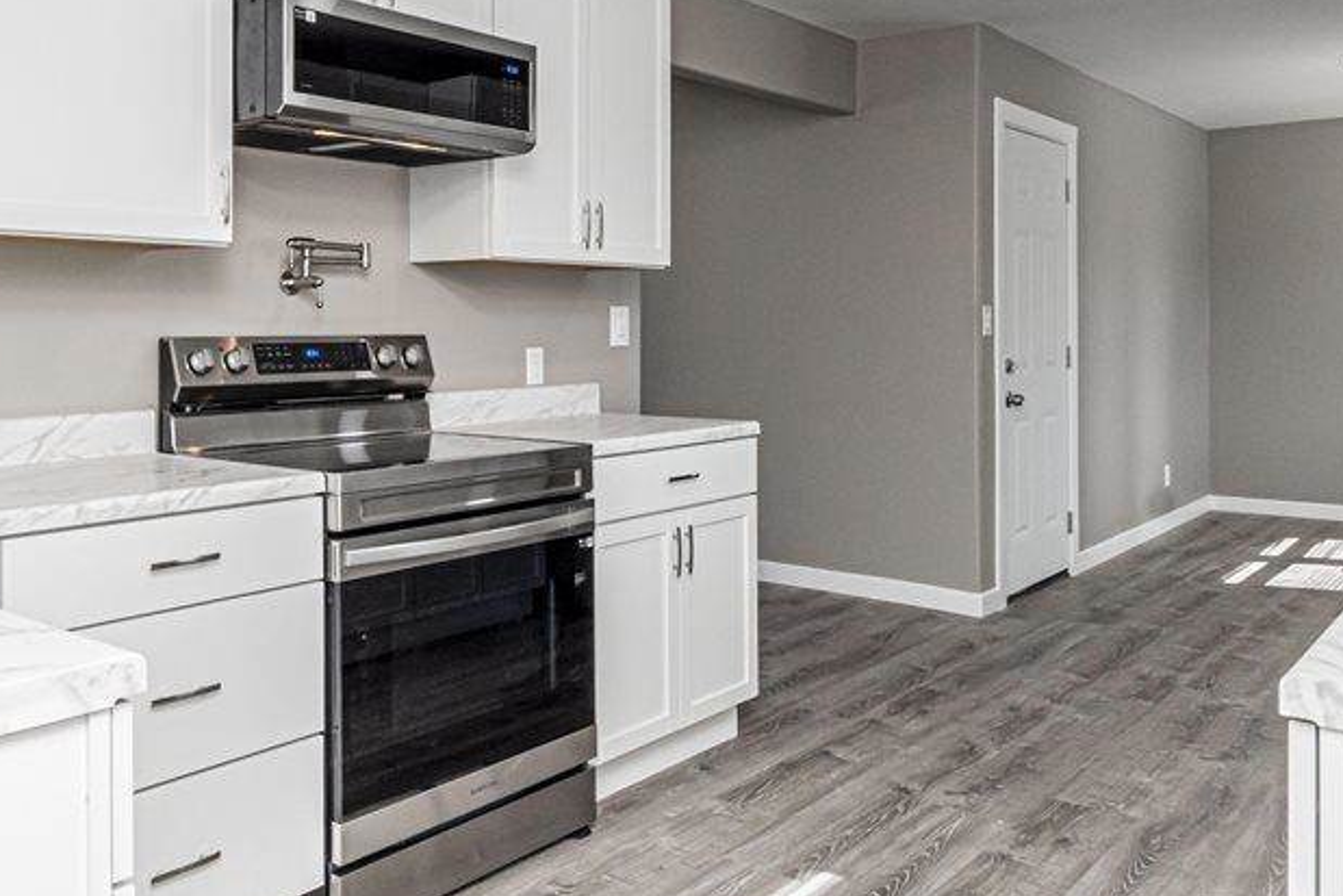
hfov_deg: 60.1
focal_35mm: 31
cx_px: 590
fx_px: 1157
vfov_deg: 41.7
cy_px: 285
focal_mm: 10
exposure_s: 1/60
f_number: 11
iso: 800
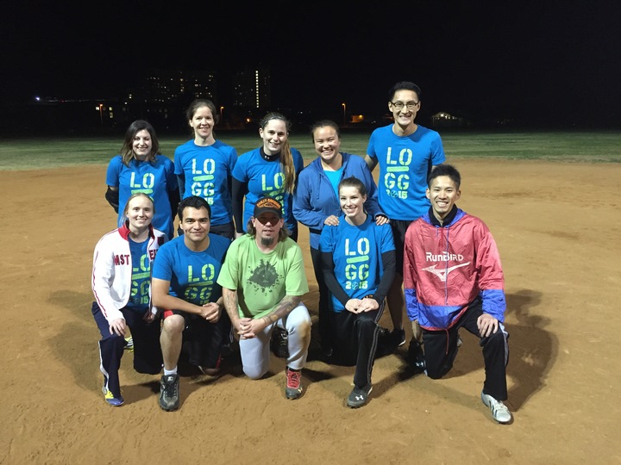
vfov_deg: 48.2
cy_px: 232
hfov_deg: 61.7
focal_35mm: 29
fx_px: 520
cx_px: 310
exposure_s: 1/20
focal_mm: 4.15
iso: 250
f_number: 2.2
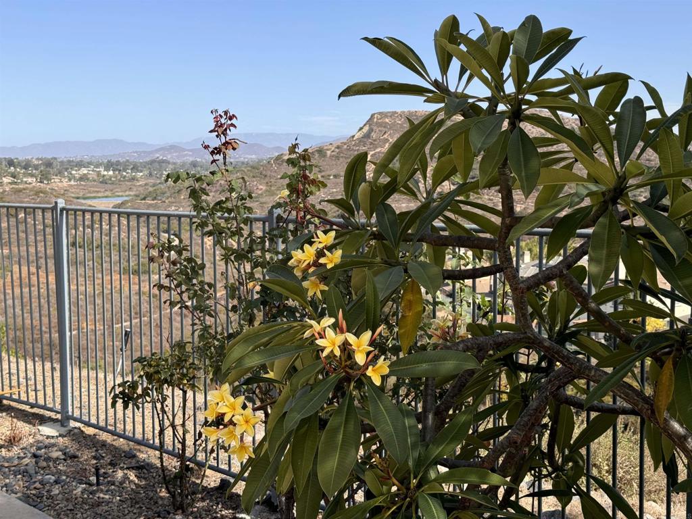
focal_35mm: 48
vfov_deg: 30.3
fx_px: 960
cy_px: 260
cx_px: 346
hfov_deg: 39.7
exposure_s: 1/2252
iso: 64
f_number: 1.78
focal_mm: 6.76
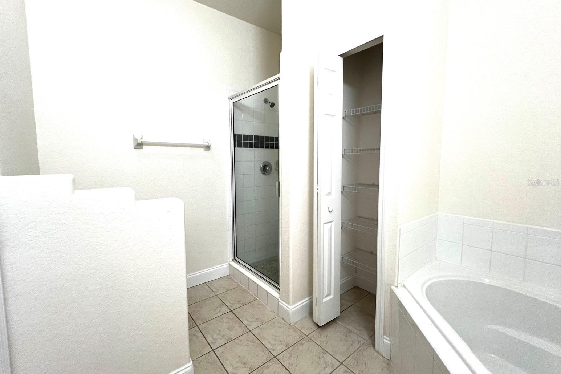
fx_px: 218
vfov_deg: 81.2
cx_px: 271
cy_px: 182
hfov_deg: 104.2
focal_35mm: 14
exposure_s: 1/120
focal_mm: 1.57
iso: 200
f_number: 1.8
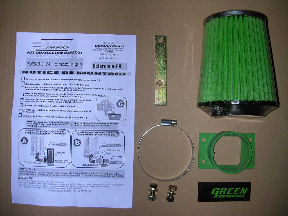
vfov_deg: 38.7
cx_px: 144
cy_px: 108
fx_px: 308
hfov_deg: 50.1
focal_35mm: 37
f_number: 2.7
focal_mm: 5.6
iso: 100
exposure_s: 1/60
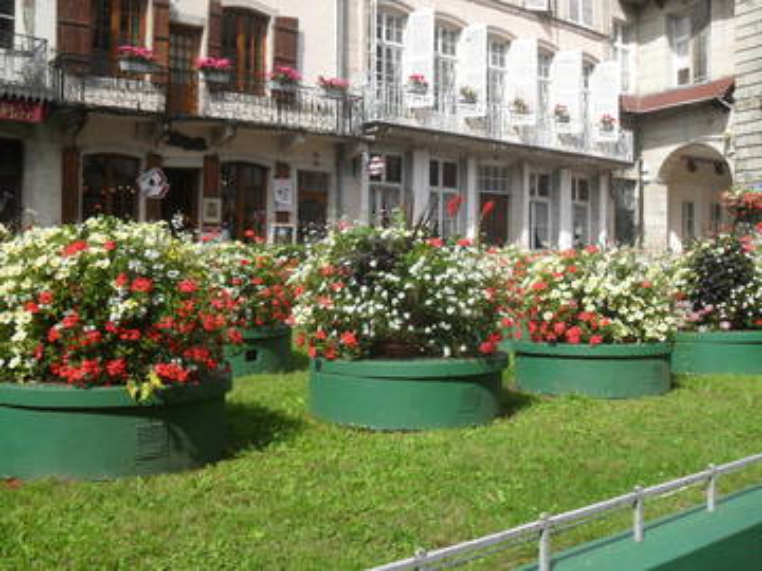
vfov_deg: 40.7
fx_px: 770
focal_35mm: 35
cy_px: 286
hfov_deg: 52.6
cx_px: 381
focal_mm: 6.2
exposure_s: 1/90
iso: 100
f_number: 8.9
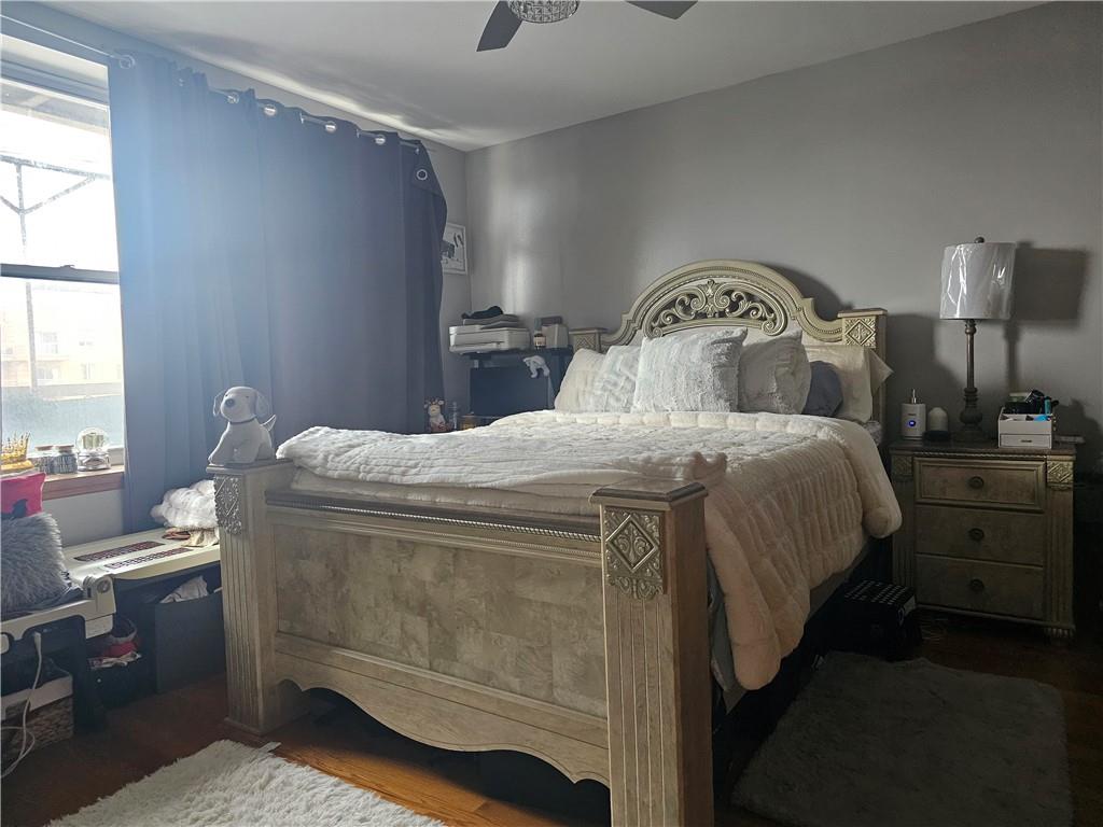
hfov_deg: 73.9
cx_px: 552
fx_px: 733
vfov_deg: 58.9
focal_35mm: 23
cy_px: 414
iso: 1000
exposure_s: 1/120
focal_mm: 6.3
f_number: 1.7
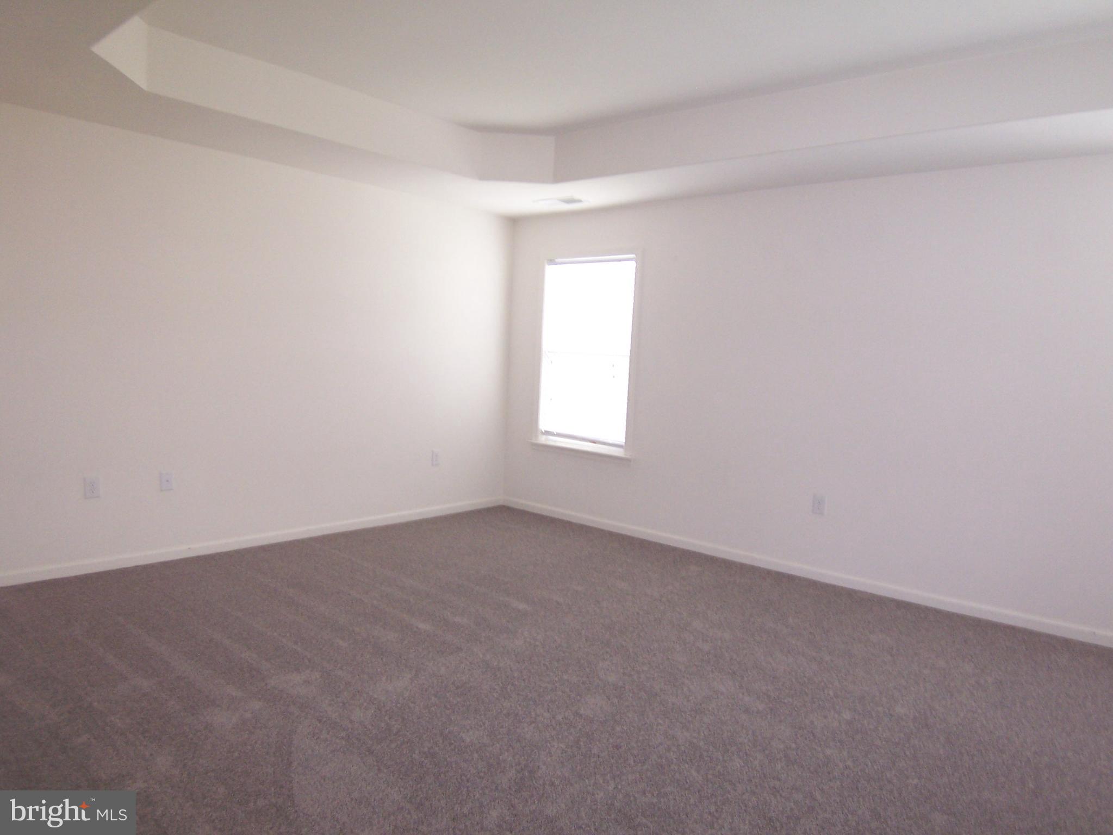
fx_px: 740
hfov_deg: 73.9
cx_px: 556
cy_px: 418
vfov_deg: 58.9
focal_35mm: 23
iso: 100
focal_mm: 3.8
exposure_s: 1/30
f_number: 2.8
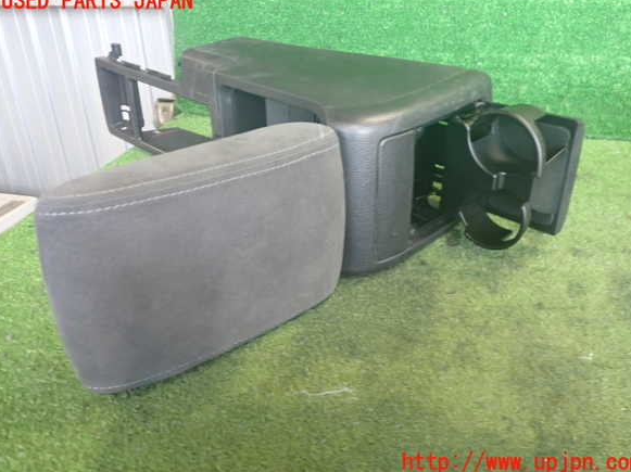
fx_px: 565
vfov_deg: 45.4
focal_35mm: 31
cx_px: 321
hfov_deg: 58.4
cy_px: 232
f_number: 2.3
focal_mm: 5.4
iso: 500
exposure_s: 1/30
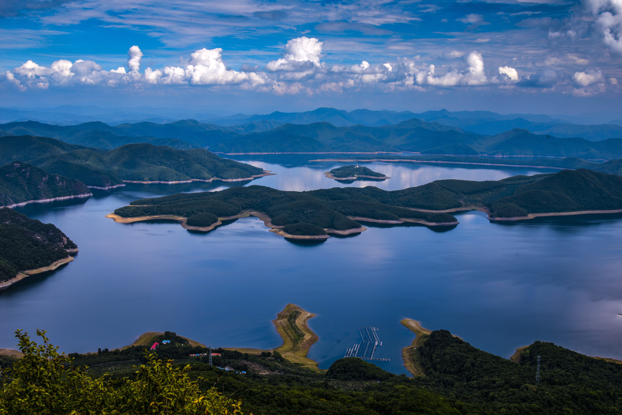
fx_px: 691
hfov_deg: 48.4
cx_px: 311
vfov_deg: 33.4
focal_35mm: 40
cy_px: 208
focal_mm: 40
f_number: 10
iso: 125
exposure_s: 1/60
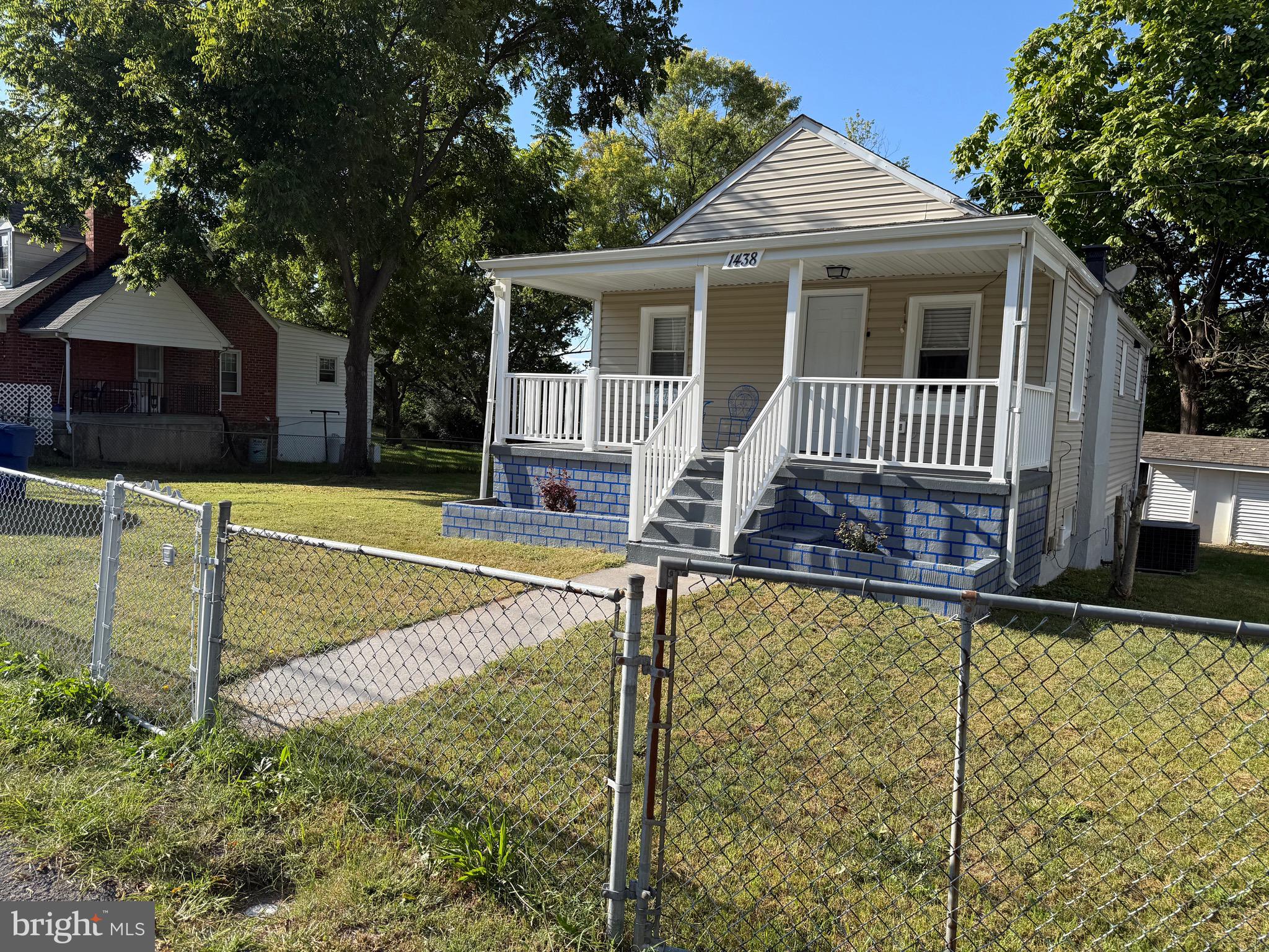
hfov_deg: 71.6
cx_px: 634
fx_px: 880
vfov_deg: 56.8
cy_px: 476
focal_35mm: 24
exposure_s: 1/2370
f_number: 1.78
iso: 80
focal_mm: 6.76
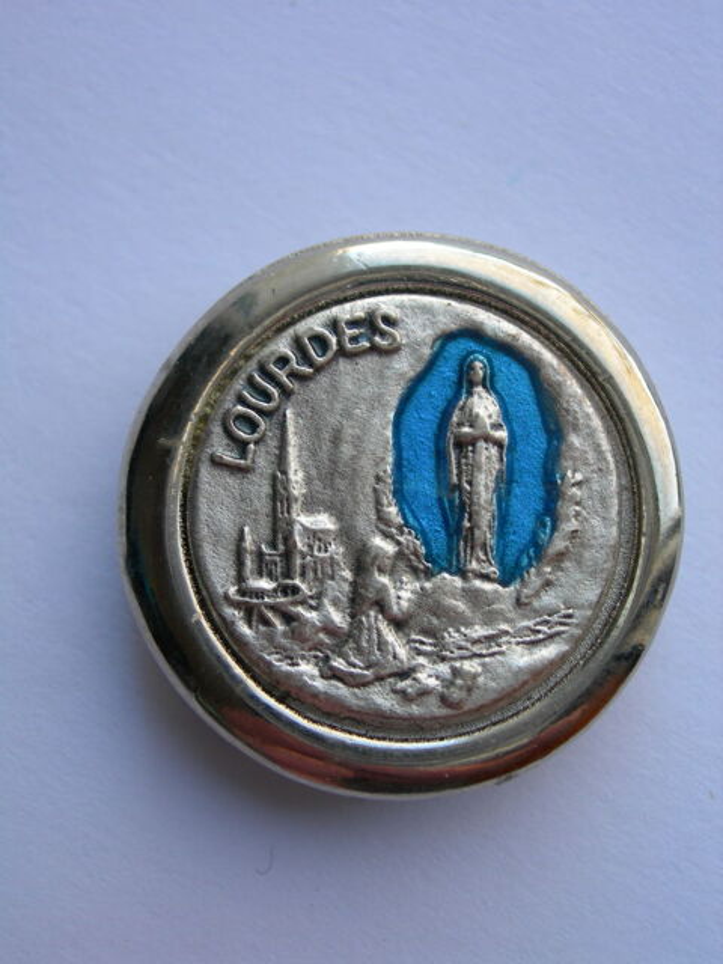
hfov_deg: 28.6
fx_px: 1420
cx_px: 362
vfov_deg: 37.5
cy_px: 482
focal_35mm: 51
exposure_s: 1/54.7
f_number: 3.2
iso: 50
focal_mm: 10.6
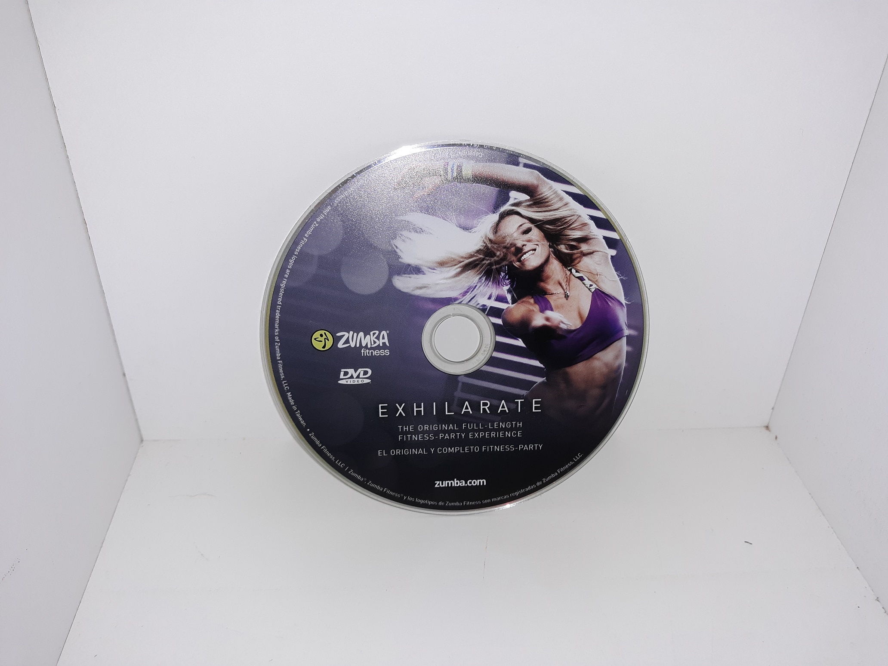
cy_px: 333
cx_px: 444
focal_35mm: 28
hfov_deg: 63.4
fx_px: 718
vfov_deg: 49.7
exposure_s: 1/237
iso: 40
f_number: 1.7
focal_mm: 3.7
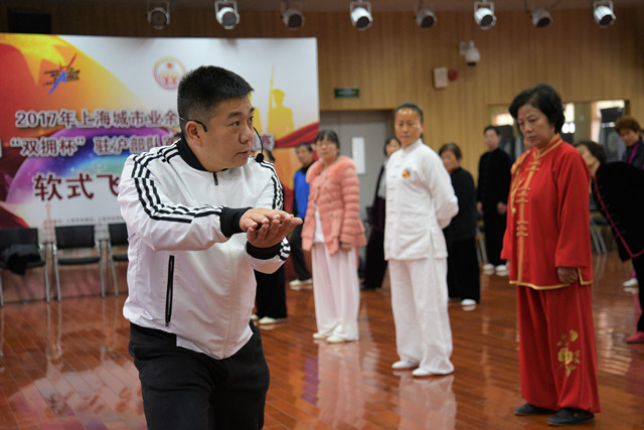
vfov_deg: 24.2
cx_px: 322
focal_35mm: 56
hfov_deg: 35.6
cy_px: 215
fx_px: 1002
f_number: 4.5
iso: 2500
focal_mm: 56
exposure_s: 1/80
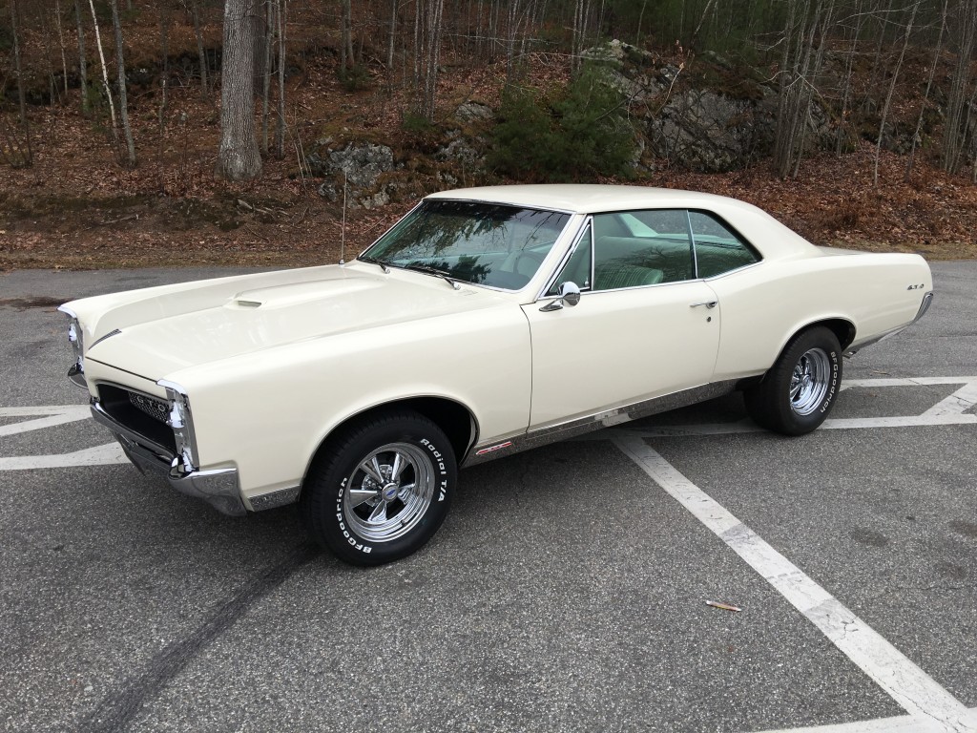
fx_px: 818
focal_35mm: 29
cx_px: 488
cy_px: 366
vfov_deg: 48.2
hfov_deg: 61.7
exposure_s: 1/359
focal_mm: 4.15
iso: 25
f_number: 2.2
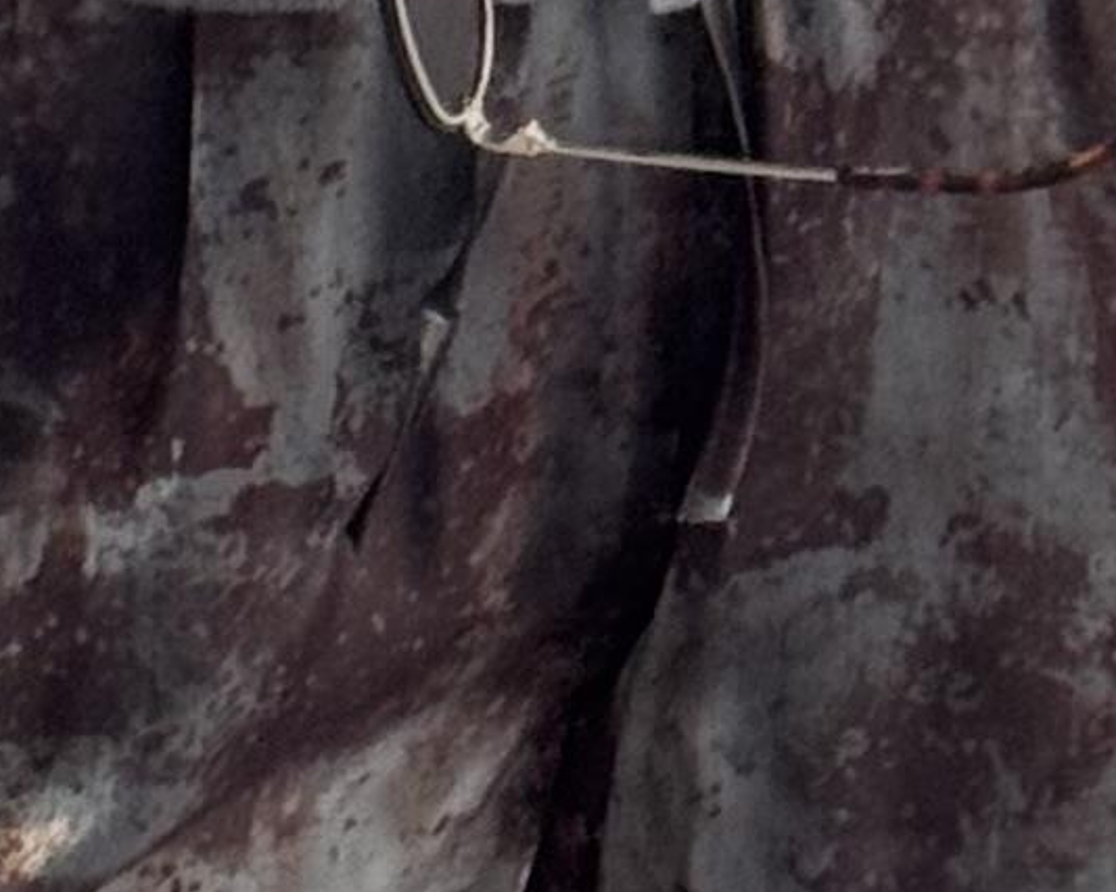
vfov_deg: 4.4
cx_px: 738
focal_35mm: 354
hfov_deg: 5.5
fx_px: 11690
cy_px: 902
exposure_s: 1/71
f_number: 1.78
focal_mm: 6.76
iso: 100
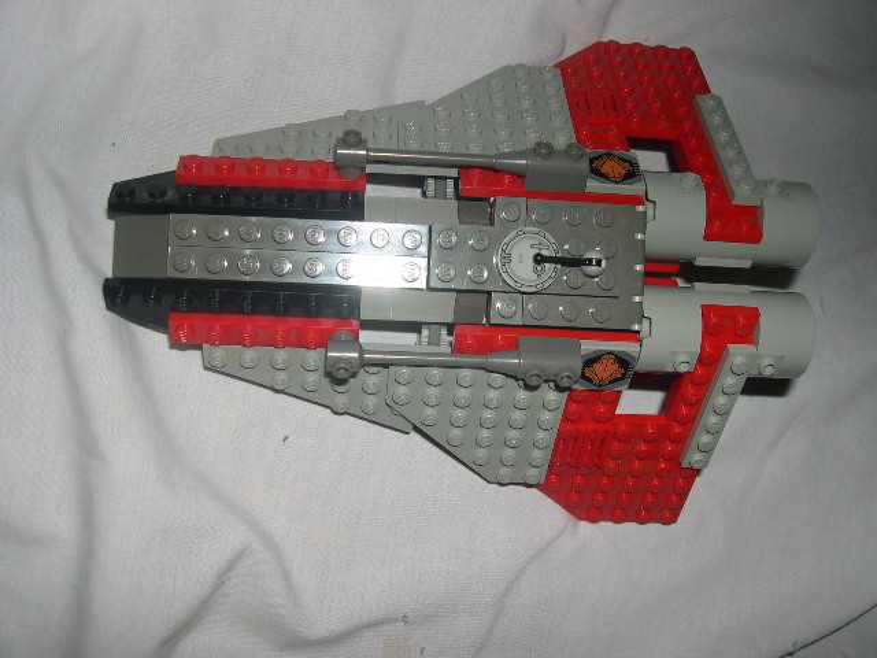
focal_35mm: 38
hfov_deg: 49.0
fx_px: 963
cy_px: 329
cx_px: 438
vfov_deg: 37.7
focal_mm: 8
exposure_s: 1/60
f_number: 7.6
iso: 100
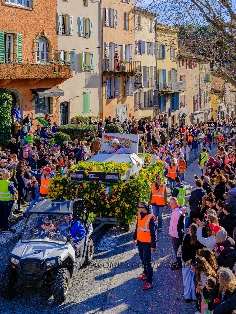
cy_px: 157
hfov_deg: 32.9
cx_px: 118
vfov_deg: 42.9
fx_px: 400
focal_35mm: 44
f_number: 11
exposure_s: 1/125
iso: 320
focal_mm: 55
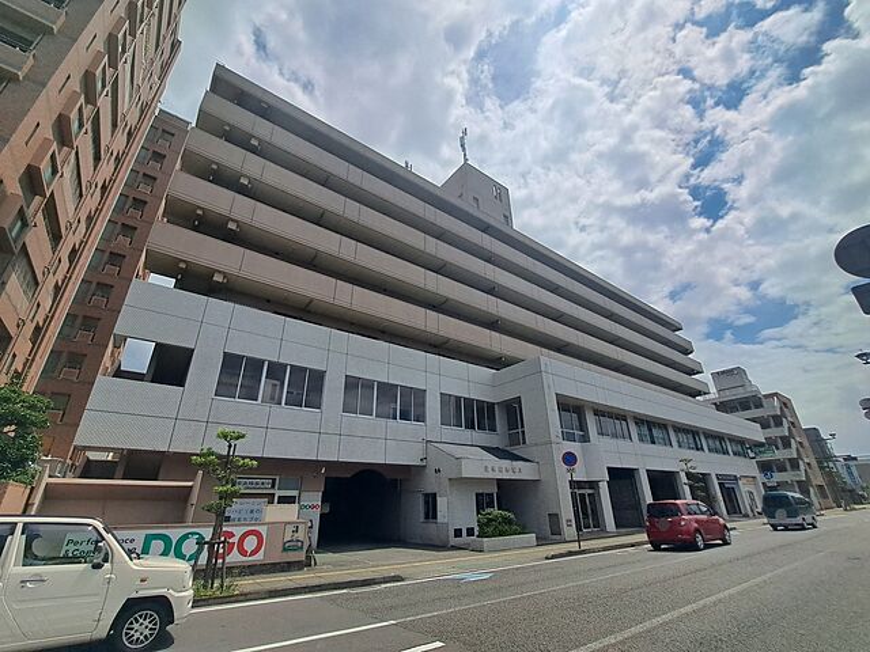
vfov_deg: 89.9
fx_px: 327
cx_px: 435
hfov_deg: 106.2
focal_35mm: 13
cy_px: 326
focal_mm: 1.74
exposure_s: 1/10000
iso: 50
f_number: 2.2
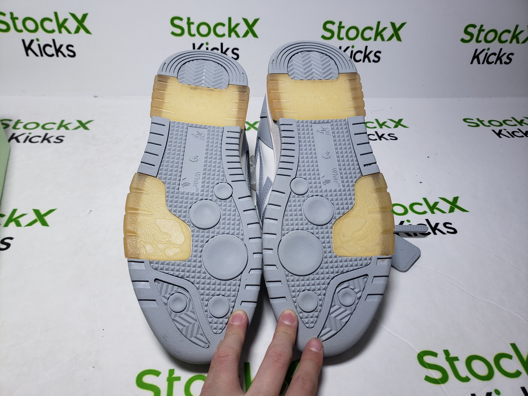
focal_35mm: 26
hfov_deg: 67.3
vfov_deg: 53.1
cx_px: 264
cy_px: 198
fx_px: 397
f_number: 1.5
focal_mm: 4.3
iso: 50
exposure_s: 1/532
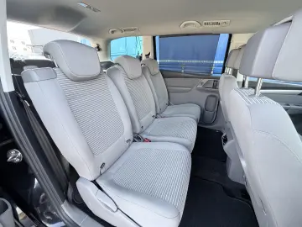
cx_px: 151
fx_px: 122
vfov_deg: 85.7
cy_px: 114
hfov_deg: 102.1
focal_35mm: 14
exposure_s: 1/121
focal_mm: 2.22
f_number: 2.2
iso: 125
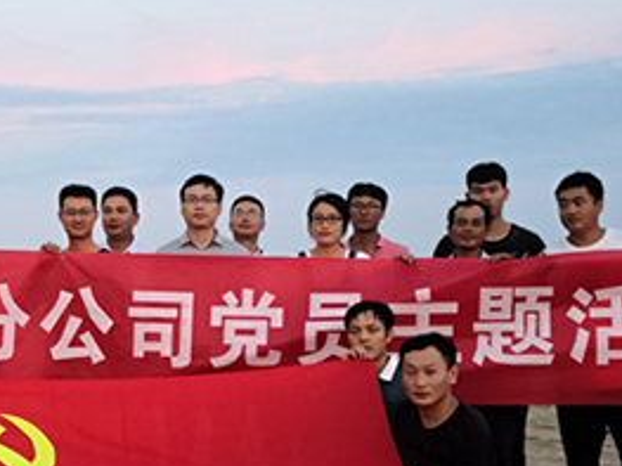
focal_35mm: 77
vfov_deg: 19.0
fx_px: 1383
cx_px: 154
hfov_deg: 25.0
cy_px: 350
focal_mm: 3.95
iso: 125
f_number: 1.6
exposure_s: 1/50
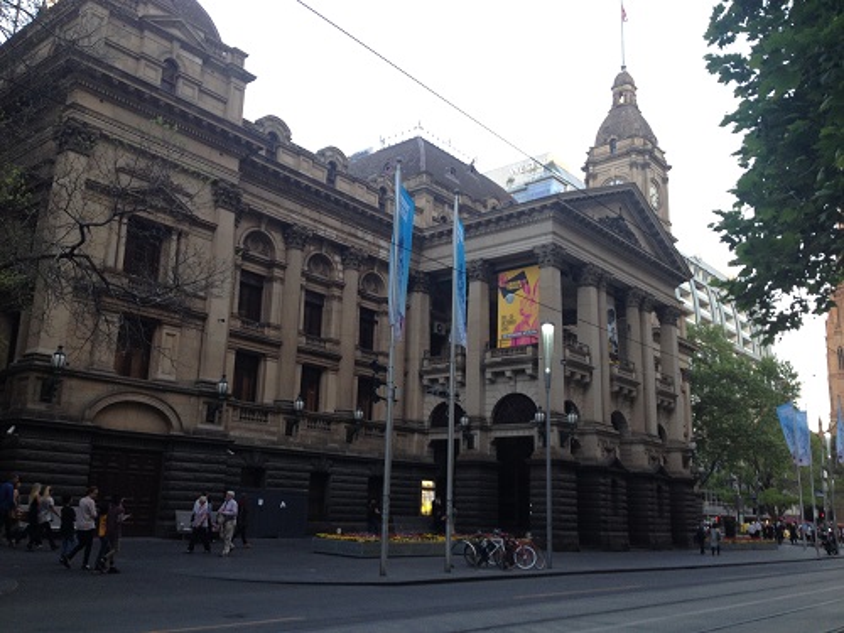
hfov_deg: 52.6
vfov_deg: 40.7
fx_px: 853
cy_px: 316
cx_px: 422
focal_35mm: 35
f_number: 2.4
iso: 64
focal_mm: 4.28
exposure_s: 1/60
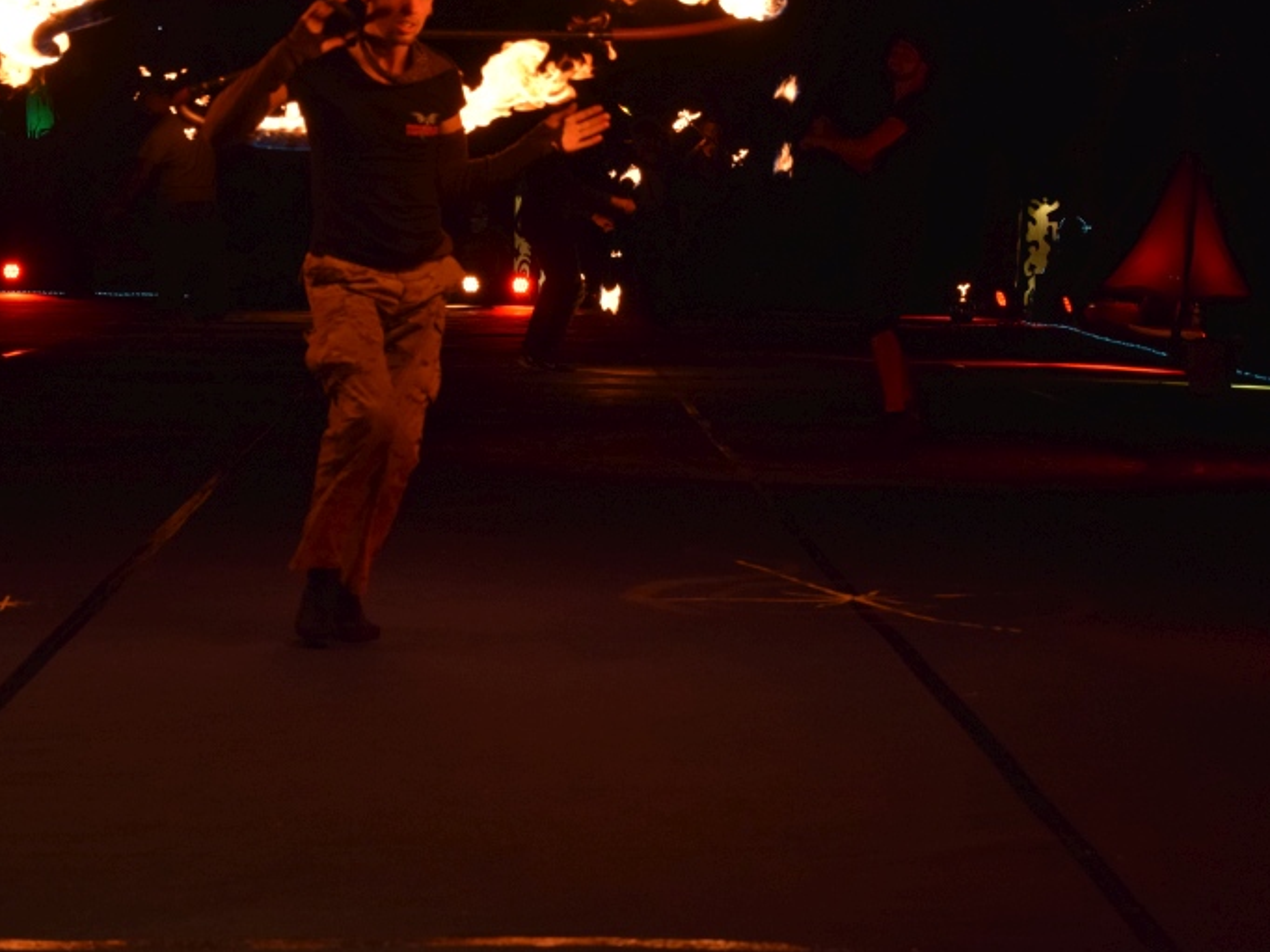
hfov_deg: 21.5
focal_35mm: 91
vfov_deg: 16.2
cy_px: 336
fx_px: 3337
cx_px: 521
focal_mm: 42
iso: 800
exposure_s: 1/320
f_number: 4.8
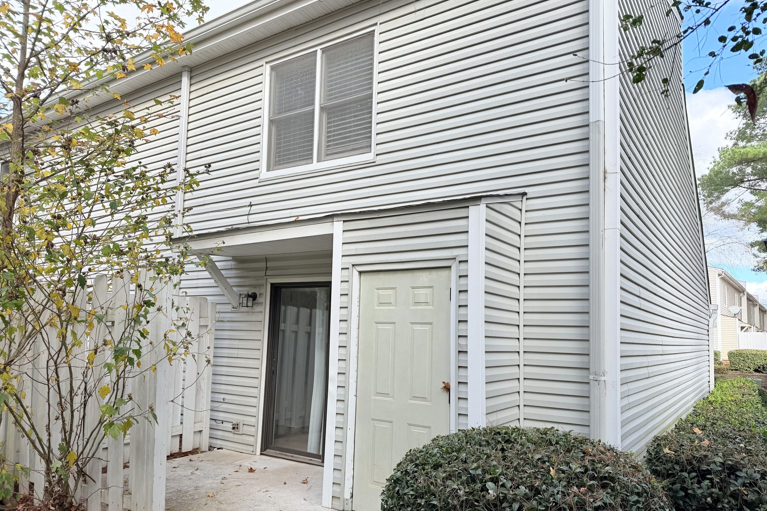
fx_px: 533
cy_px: 283
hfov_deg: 71.5
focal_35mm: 25
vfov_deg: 51.2
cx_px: 384
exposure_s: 1/1018
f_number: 1.78
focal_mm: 6.76
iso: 80
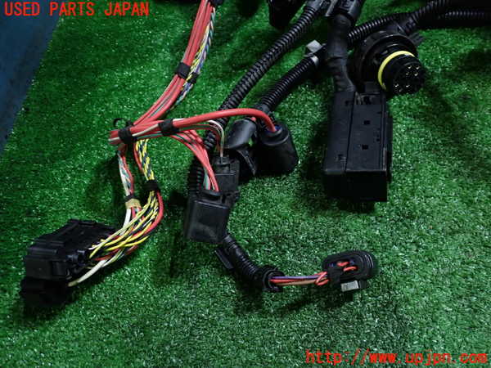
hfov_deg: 60.0
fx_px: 426
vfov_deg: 46.8
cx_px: 246
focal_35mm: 30
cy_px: 184
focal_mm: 5.4
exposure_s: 1/30
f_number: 2.3
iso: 320
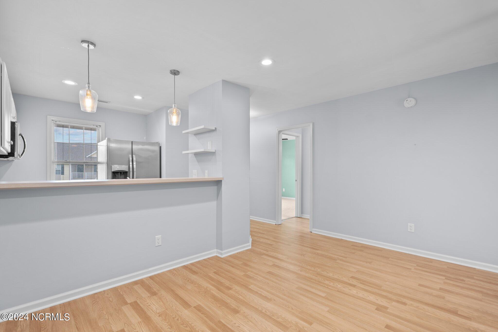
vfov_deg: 73.7
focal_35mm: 16
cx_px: 249
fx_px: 221
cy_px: 166
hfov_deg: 96.7
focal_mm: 16
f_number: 4
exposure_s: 1/4
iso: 250
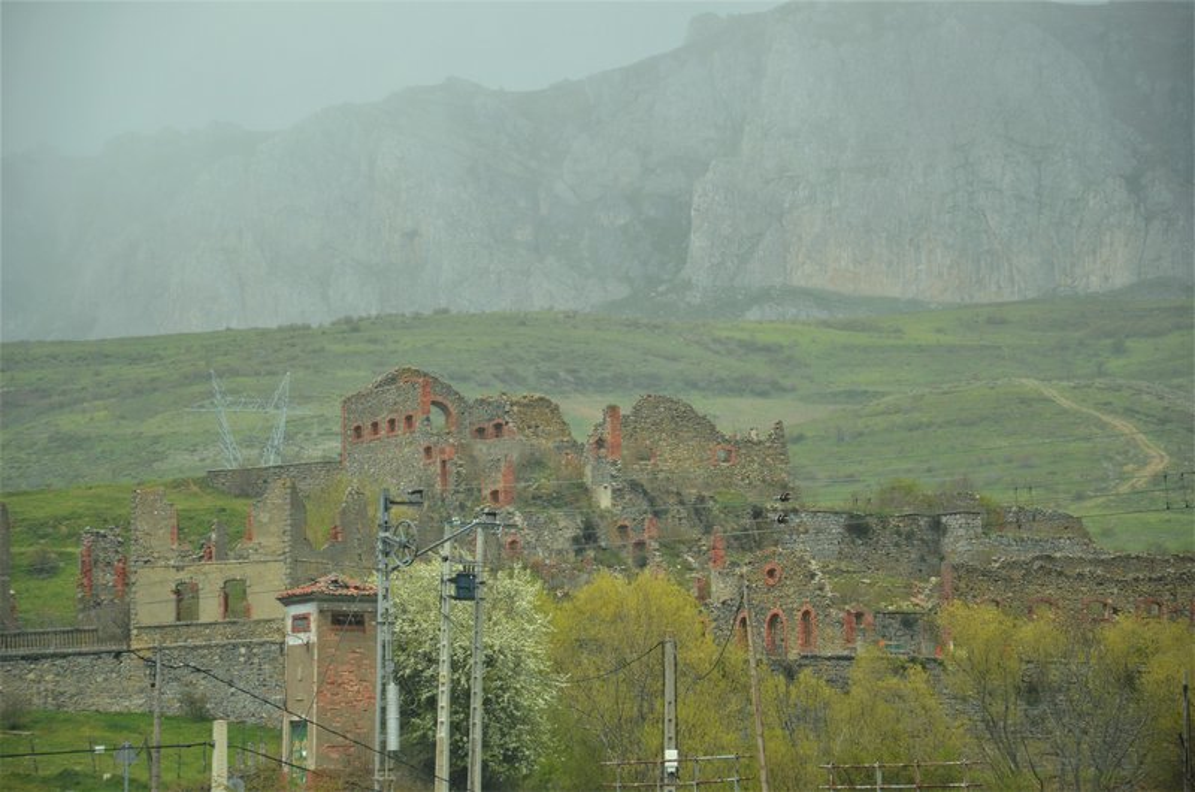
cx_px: 598
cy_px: 396
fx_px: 5218
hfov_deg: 13.1
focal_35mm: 158
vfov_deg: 8.7
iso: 400
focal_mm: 105
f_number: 5.6
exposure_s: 1/1250
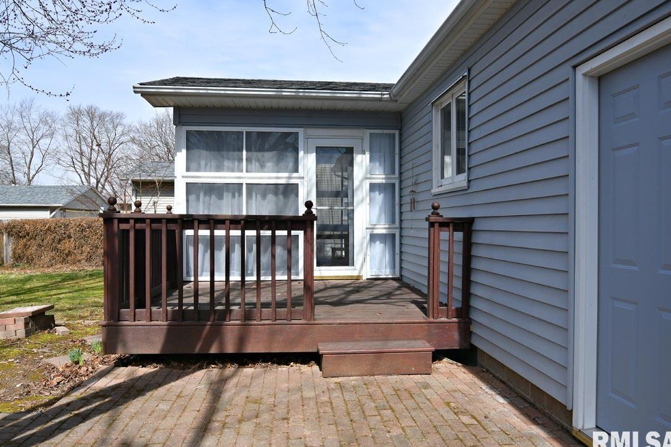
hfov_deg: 68.3
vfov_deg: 48.7
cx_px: 338
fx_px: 494
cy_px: 231
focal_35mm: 27
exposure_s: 1/500
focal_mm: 17
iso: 400
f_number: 11
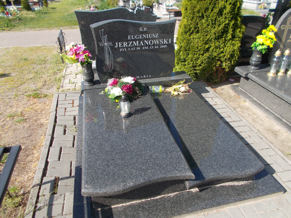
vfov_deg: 53.1
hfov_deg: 67.3
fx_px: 219
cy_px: 109
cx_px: 146
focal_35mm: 26
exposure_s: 1/400
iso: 80
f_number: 3.2
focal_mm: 4.6
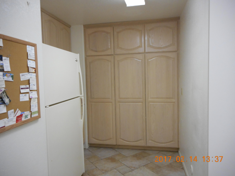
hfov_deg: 69.4
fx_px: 170
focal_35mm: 25
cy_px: 88
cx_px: 118
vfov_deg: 54.9
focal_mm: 4.5
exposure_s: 1/30
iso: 280
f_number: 3.7
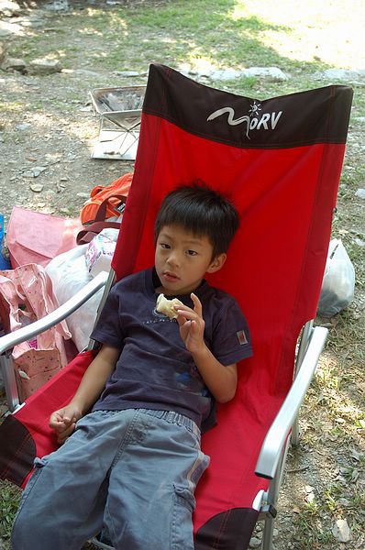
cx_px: 182
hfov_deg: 32.9
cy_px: 275
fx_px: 618
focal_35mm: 40
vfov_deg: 48.0
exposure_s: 1/80
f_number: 3.8
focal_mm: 27
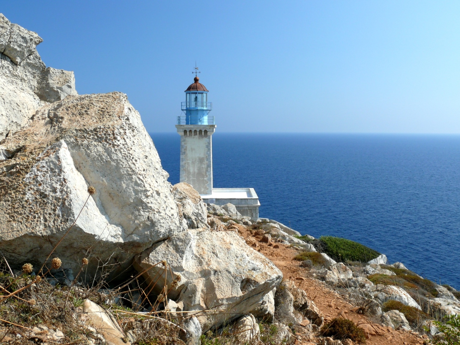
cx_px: 230
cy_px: 172
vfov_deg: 40.7
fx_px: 465
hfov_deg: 52.6
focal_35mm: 35
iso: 100
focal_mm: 7.4
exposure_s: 1/250
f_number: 5.6
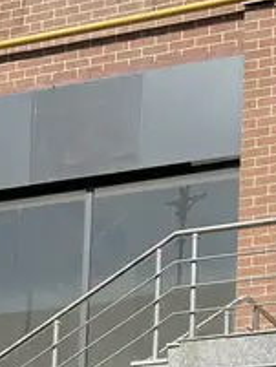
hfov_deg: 12.7
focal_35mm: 112
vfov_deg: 15.3
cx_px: 394
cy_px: 652
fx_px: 1189
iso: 32
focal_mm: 5.1
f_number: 1.6
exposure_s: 1/2924
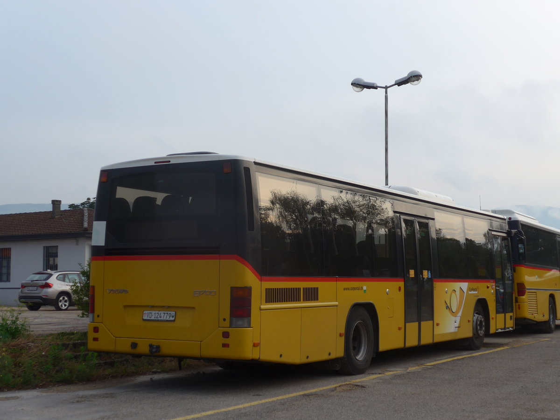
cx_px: 280
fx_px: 890
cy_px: 210
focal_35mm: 55
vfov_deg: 26.6
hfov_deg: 34.9
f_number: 3.4
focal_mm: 11.3
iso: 80
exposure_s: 1/250
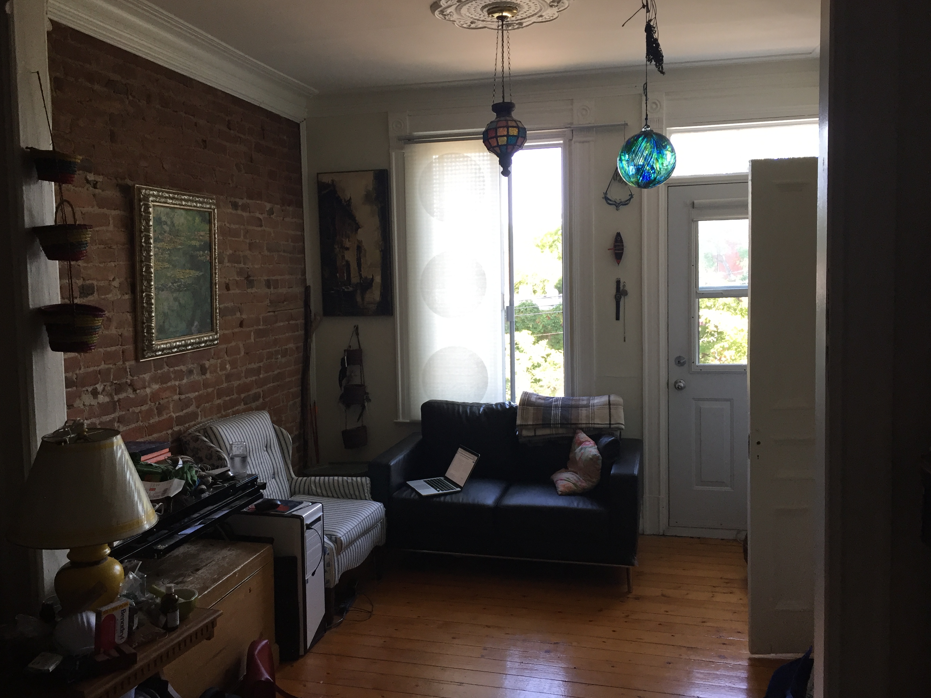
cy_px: 344
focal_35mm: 30
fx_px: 807
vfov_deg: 46.8
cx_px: 451
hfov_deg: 60.0
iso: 32
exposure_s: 1/30
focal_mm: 4.15
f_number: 2.2
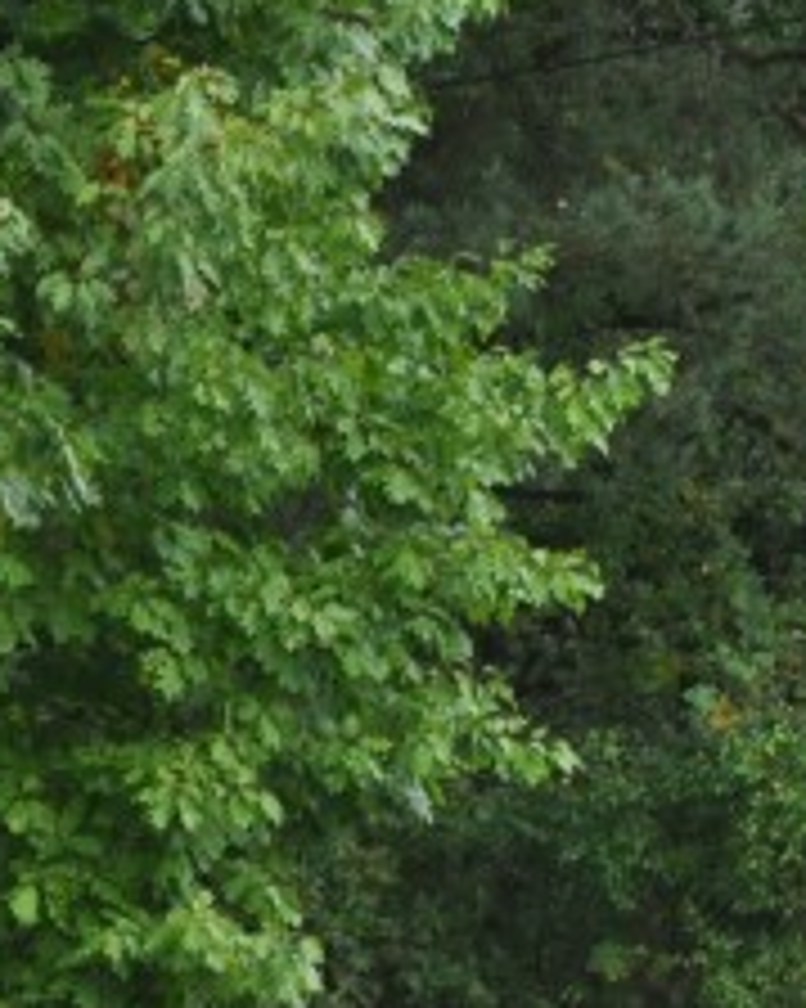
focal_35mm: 428
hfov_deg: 3.6
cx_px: -351
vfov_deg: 4.5
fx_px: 12761
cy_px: 1024
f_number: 9
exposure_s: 1/50
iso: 1000
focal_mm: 85
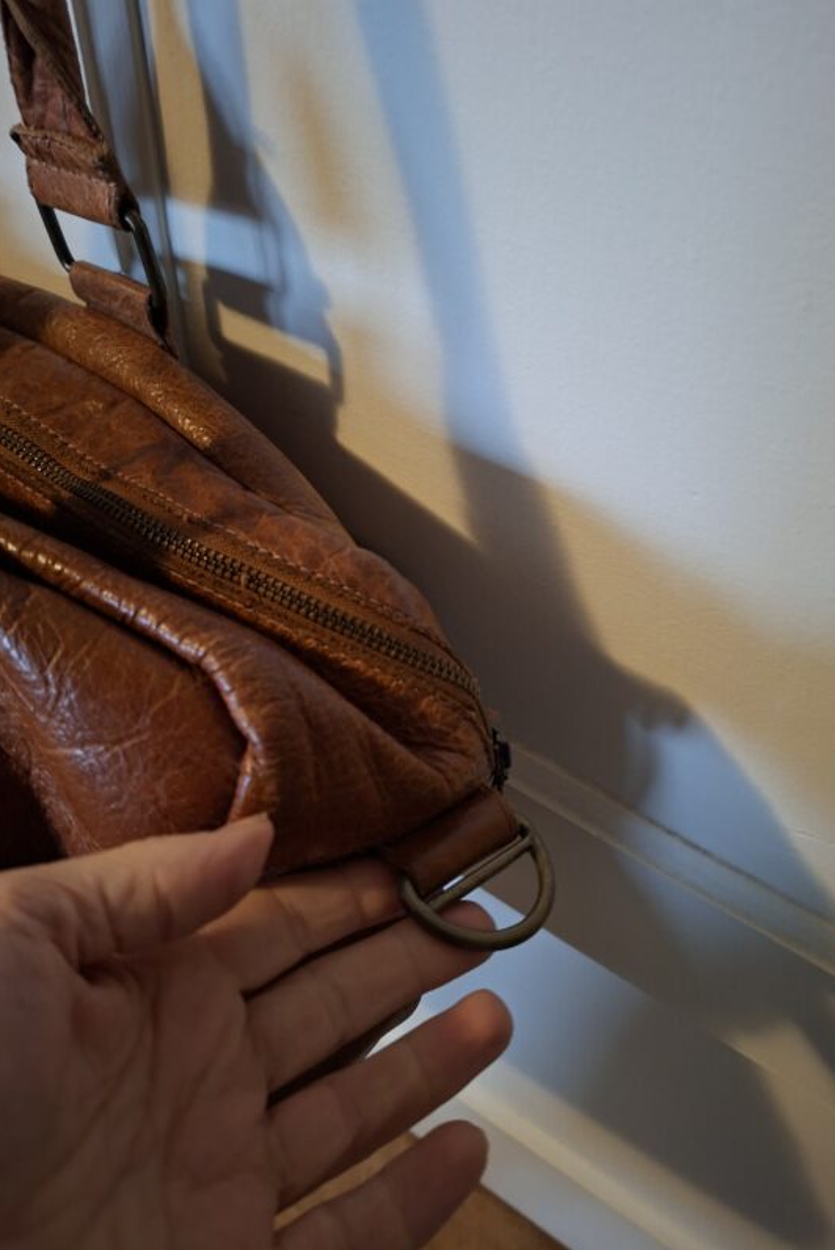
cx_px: 424
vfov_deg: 73.7
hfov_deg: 53.2
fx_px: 834
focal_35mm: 24
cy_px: 626
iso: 800
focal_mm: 5.54
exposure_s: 1/24
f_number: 1.8
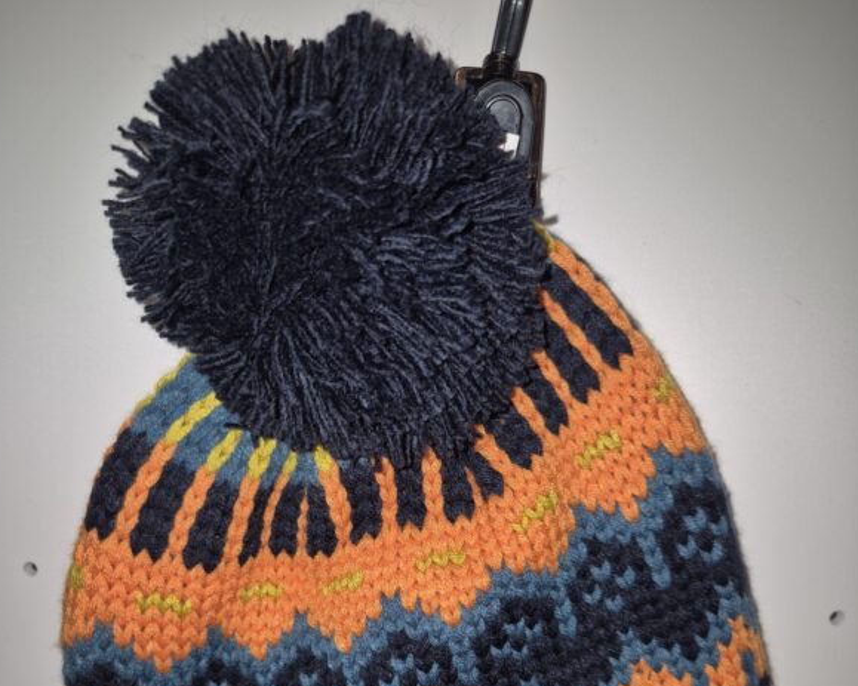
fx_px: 787
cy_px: 566
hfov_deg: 57.2
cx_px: 422
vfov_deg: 44.4
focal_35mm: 31
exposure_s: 1/50
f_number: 1.8
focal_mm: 5.4
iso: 25
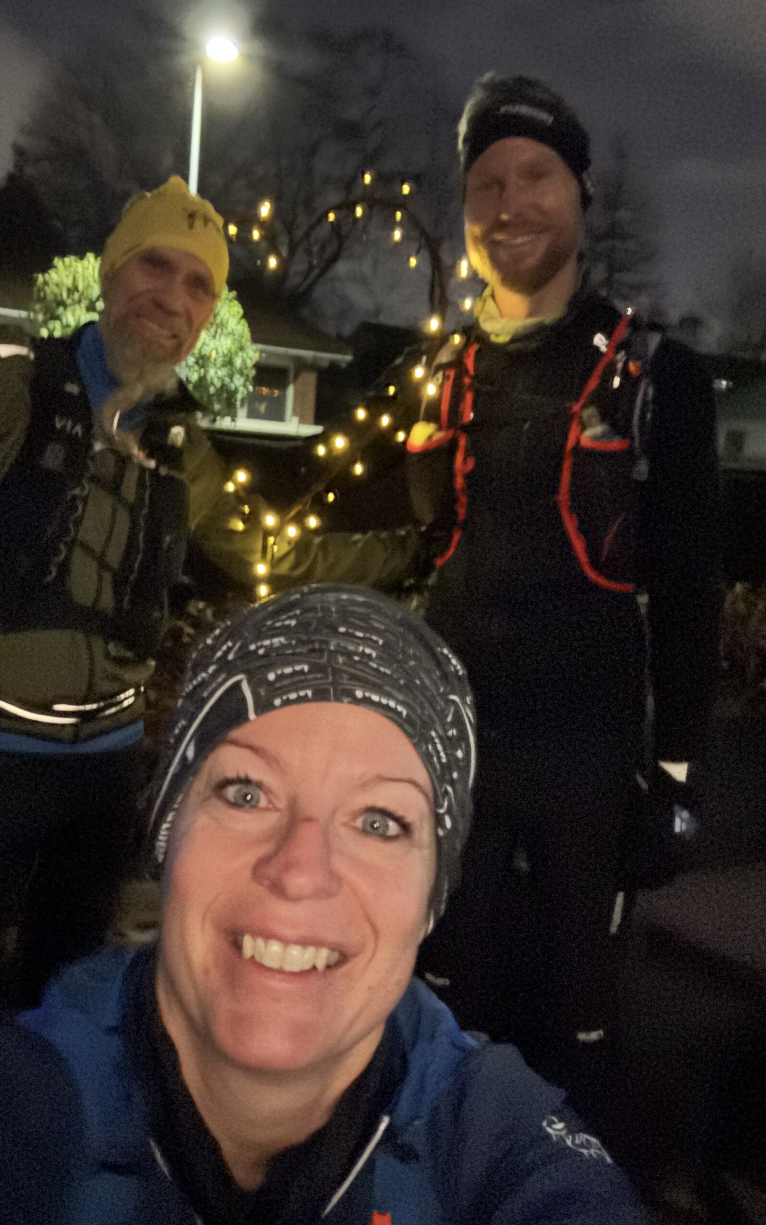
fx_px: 1069
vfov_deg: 59.7
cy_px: 612
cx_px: 312
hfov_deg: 39.3
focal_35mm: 32
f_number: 1.9
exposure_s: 1/4
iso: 3200
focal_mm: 2.69
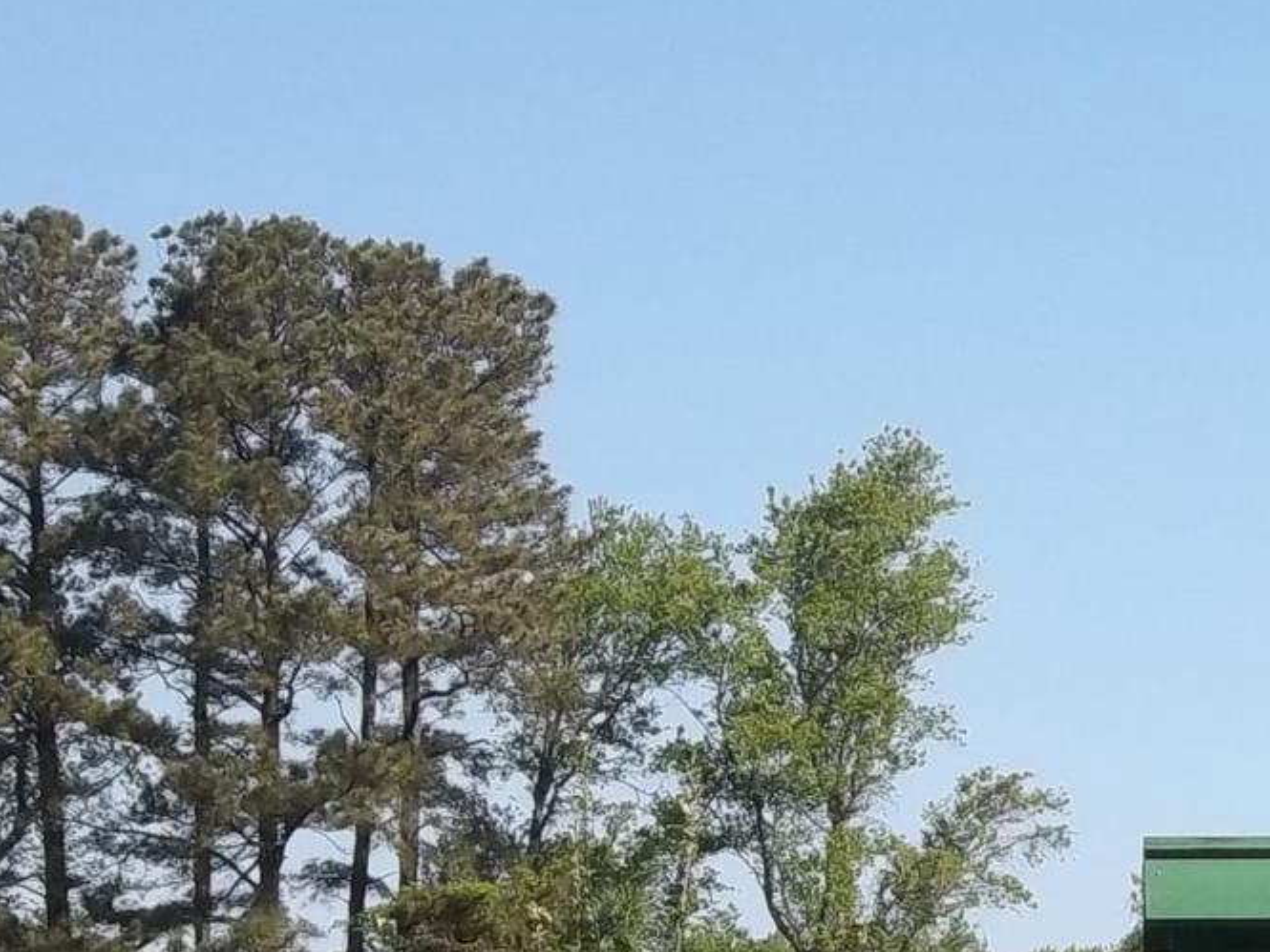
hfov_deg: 10.0
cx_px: 1702
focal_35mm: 194
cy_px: 601
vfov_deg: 7.7
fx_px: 7119
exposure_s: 1/320
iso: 80
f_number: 5.6
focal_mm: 11.2
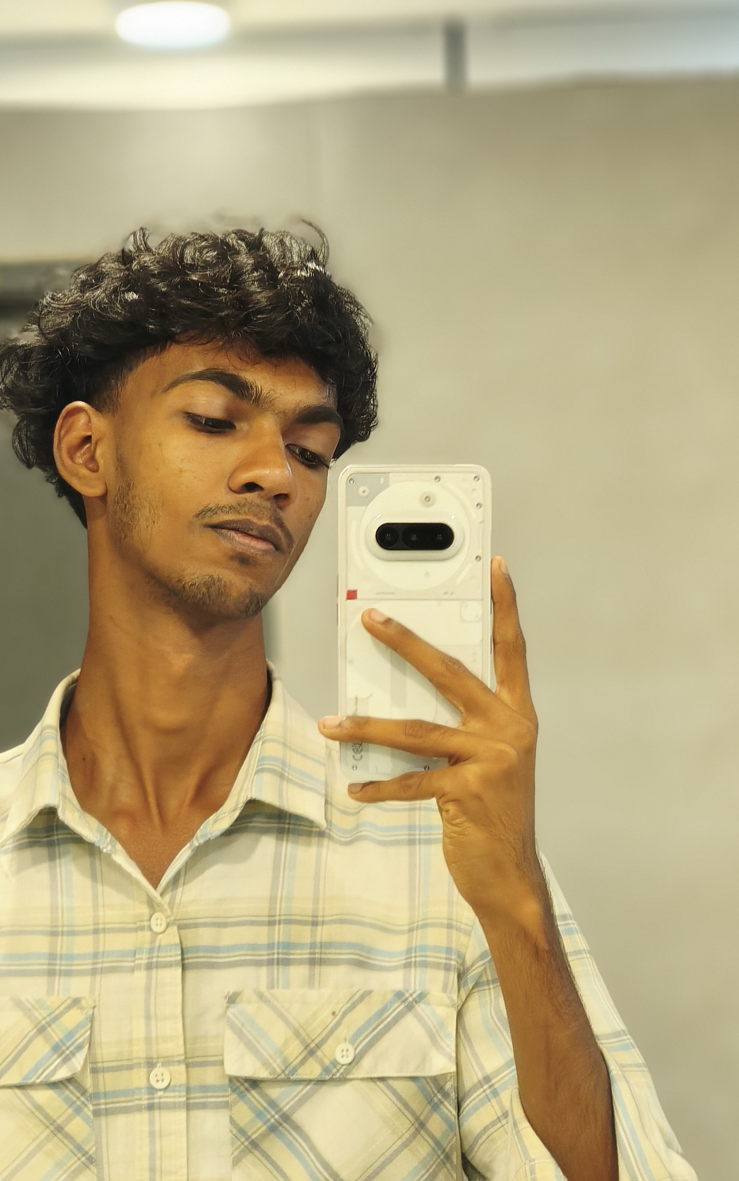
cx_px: 364
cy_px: 589
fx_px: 2416
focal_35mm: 75
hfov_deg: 17.4
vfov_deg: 27.5
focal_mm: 7.1
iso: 1122
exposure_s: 1/50
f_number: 2.8
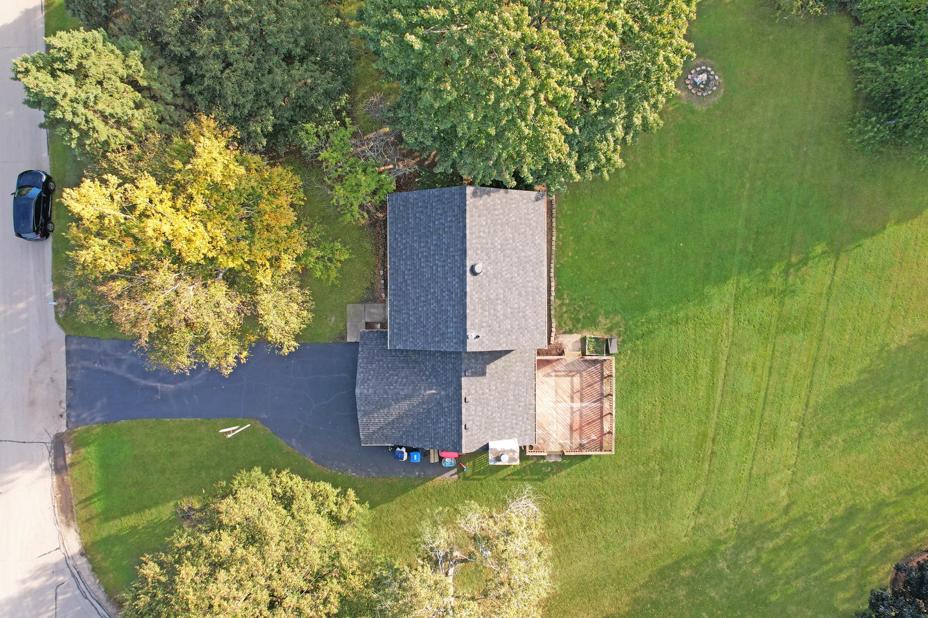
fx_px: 567
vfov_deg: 57.2
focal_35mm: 22
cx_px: 464
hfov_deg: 78.6
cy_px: 309
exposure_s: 1/80
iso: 120
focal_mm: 8.38
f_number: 2.8
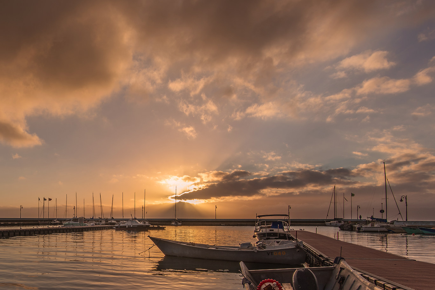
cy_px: 216
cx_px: 79
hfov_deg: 59.6
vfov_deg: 44.9
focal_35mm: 28
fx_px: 338
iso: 100
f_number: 8
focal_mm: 16
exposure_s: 1/250
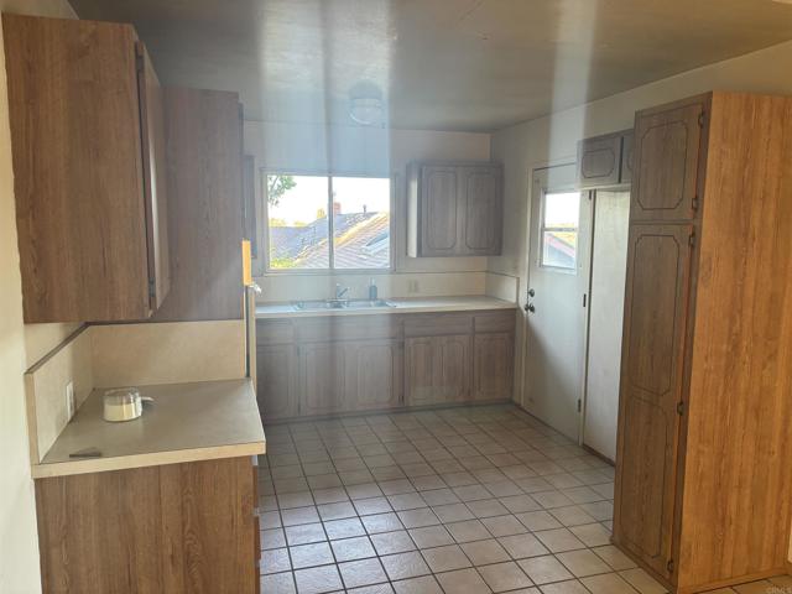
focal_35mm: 26
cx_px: 396
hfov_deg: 67.3
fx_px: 595
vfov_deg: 53.1
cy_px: 297
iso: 125
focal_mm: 5.96
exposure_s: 1/74
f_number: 1.6
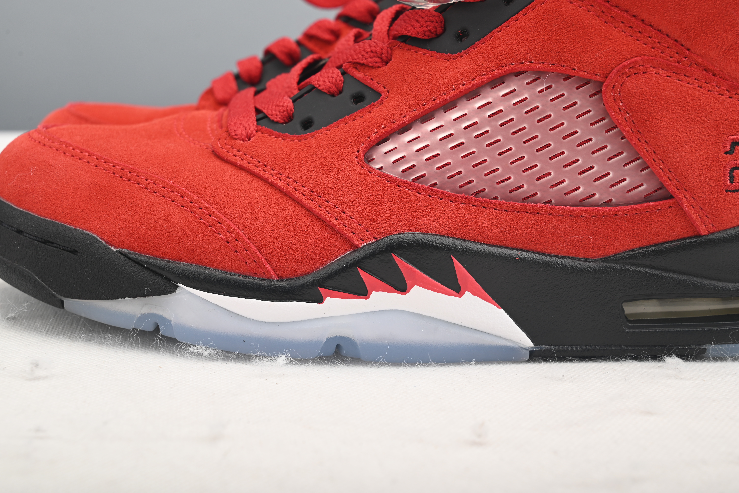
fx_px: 1027
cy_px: 246
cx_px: 370
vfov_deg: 27.0
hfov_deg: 39.6
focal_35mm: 50
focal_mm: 50
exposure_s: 1/200
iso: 100
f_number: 10
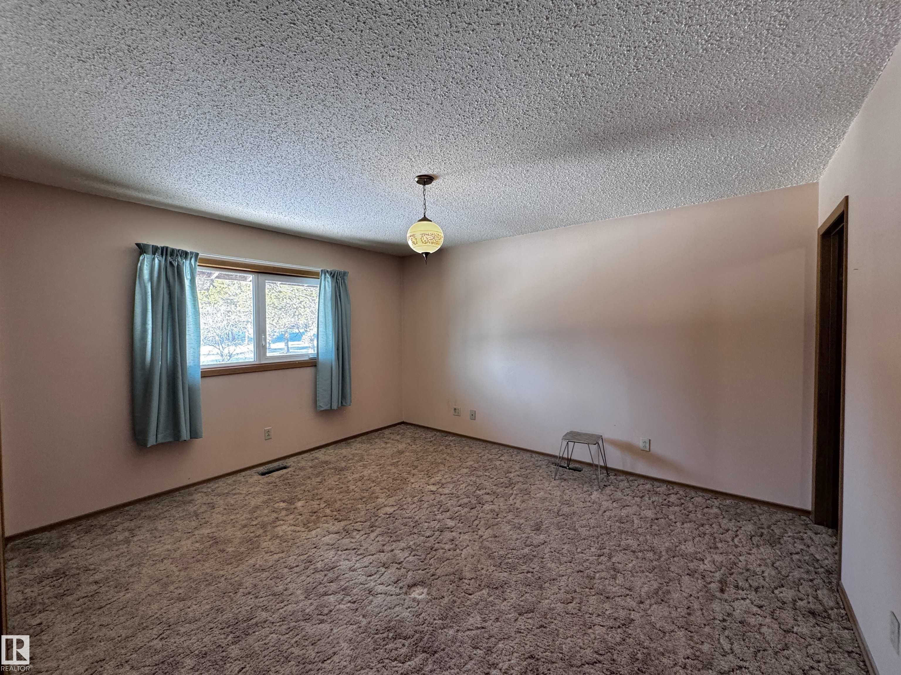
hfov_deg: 102.1
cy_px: 338
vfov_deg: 85.7
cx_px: 450
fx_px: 364
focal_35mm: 14
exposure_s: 1/60
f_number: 2.2
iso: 320
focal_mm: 2.22
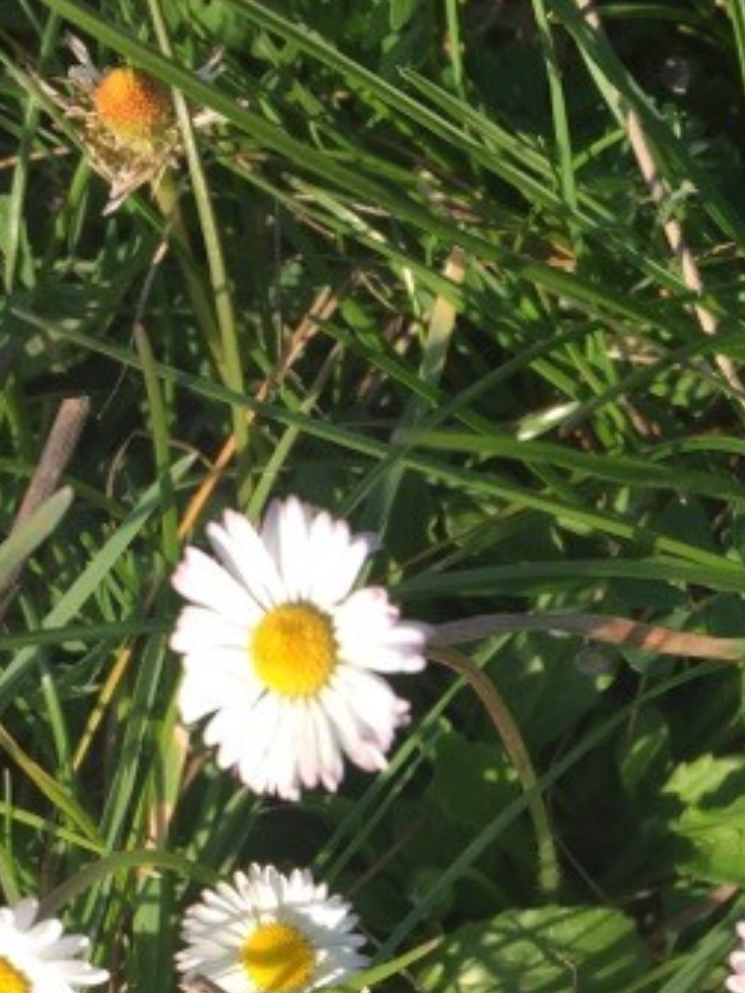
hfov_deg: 20.8
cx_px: 707
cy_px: 836
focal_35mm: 69
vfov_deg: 27.4
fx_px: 1980
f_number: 2.2
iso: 32
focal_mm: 4.15
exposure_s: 1/1068
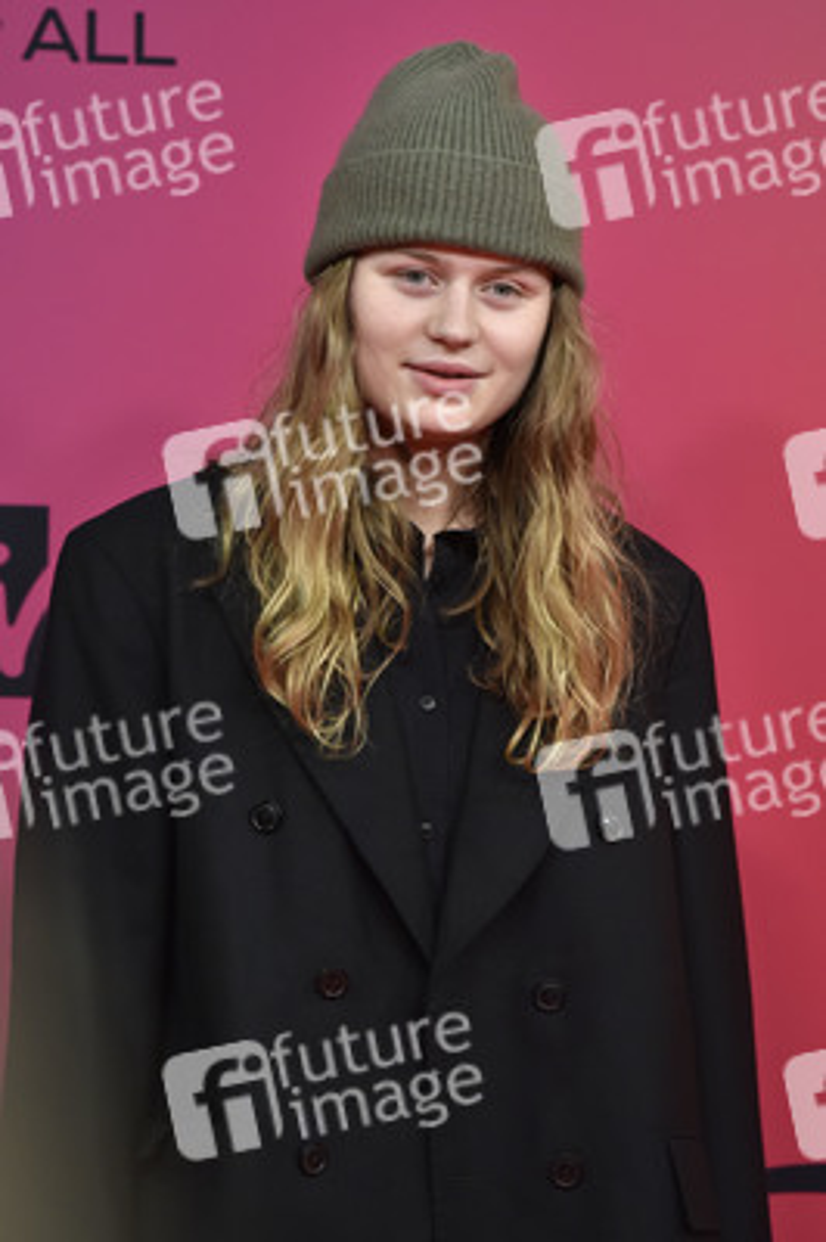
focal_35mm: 200
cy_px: 621
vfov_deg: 10.3
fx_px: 6895
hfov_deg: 6.9
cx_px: 413
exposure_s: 1/200
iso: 2000
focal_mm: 200
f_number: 5.6
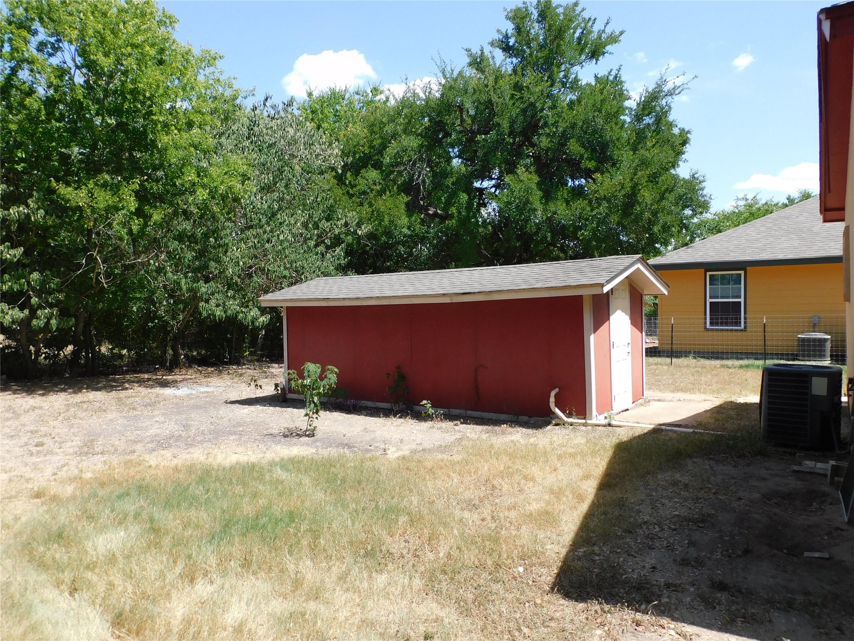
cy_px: 320
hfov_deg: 71.6
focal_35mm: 24
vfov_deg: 56.8
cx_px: 427
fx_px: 592
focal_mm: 4.3
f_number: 3.3
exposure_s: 1/800
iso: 125
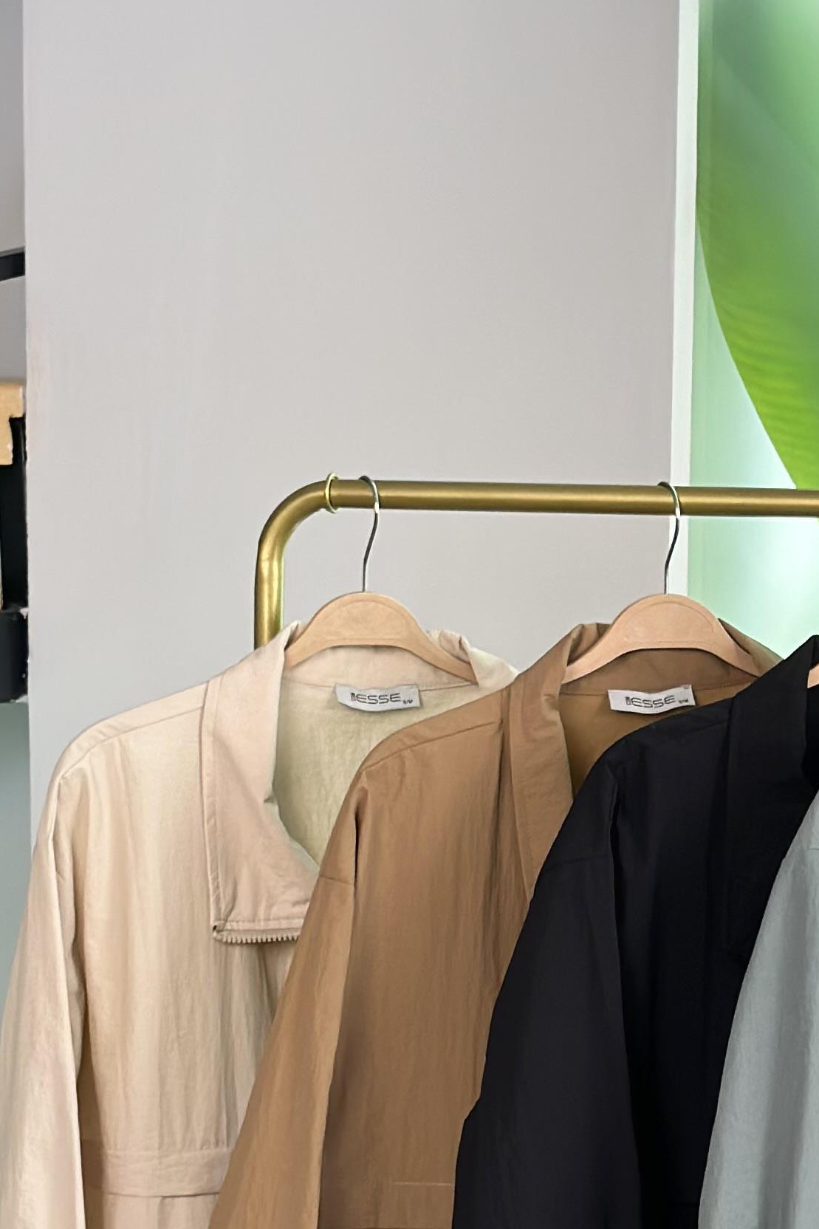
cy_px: 972
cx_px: 722
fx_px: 4130
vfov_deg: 16.8
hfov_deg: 11.3
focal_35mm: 121
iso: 80
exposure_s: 1/230
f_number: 1.78
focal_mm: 6.86
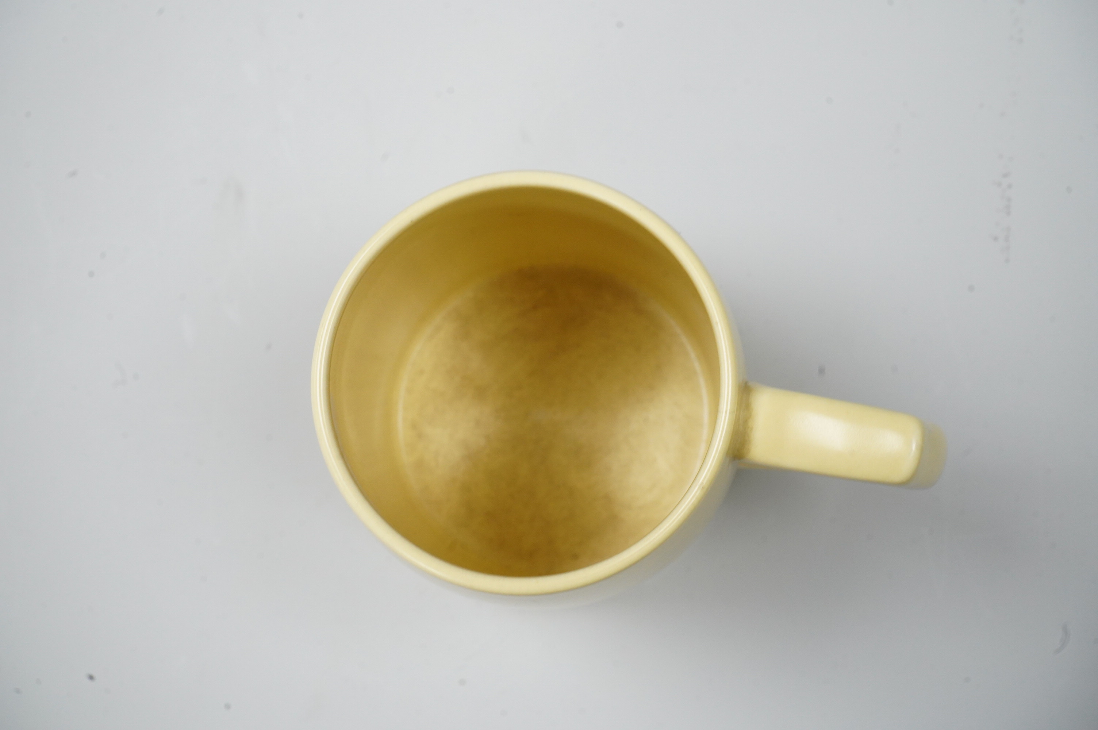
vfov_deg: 26.4
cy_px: 365
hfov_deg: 38.9
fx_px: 1554
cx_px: 549
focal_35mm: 51
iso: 4000
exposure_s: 1/80
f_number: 13
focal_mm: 51
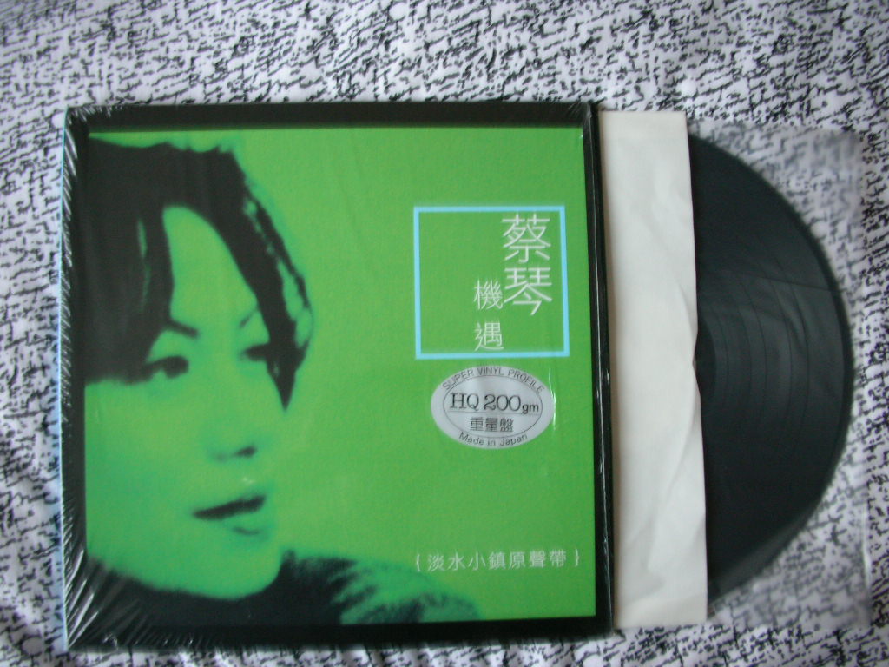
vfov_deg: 40.7
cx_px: 444
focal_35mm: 35
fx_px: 899
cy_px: 334
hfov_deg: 52.6
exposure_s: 1/3.9
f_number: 3
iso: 77
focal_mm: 5.8
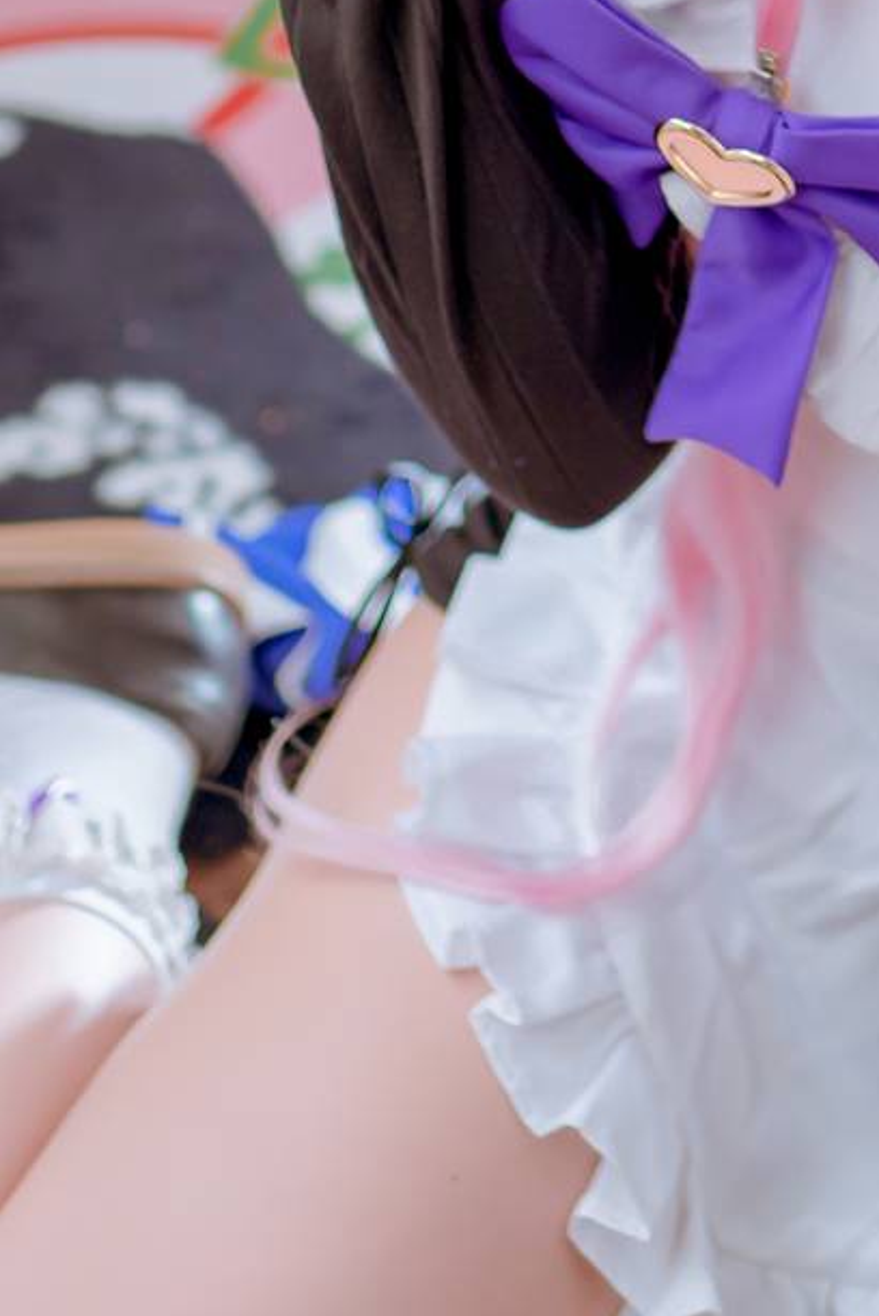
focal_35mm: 184
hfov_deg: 7.4
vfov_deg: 10.9
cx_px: 1097
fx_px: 6731
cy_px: -360
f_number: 2.2
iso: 250
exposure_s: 1/160
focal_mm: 50
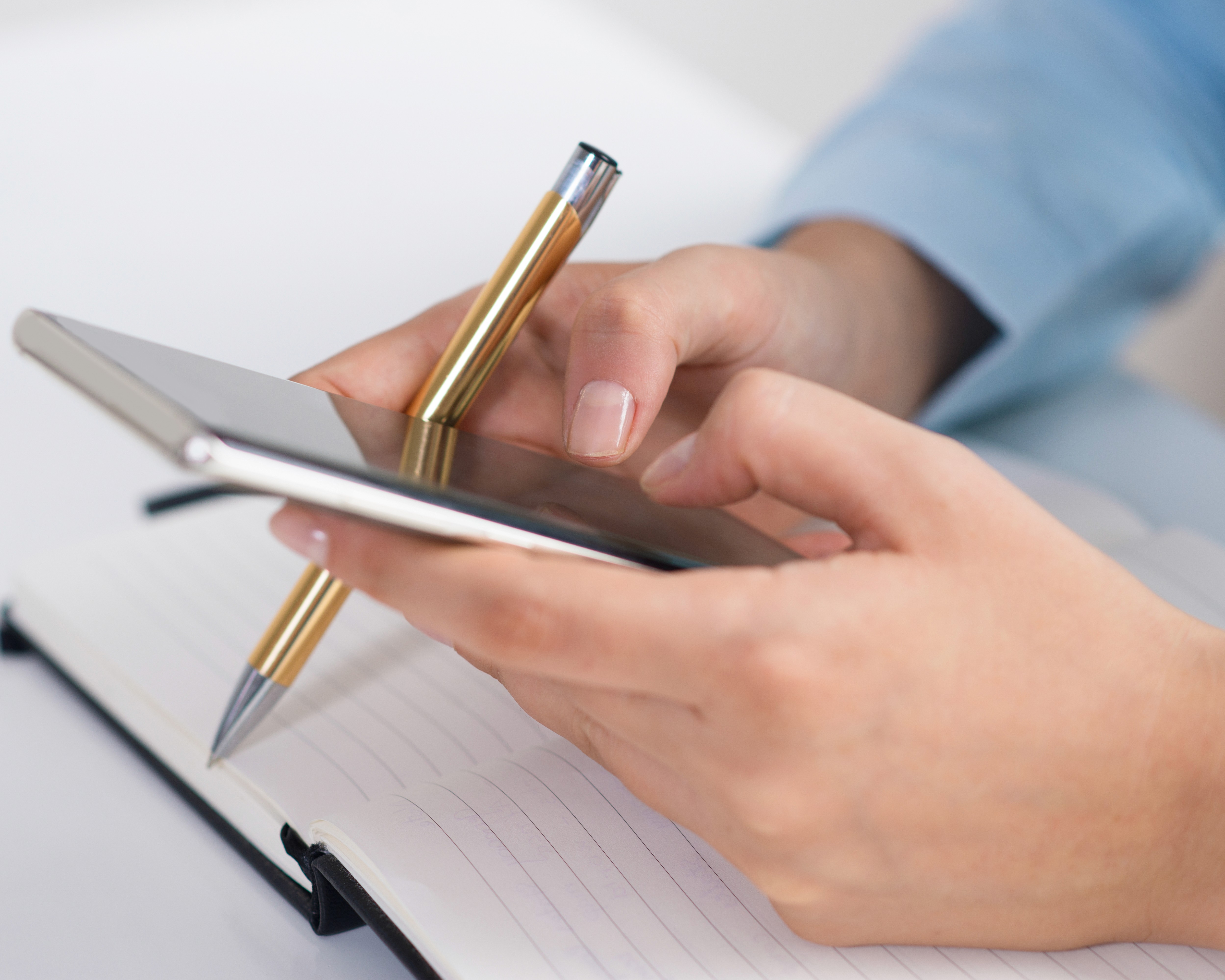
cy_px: 489
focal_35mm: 96
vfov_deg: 16.0
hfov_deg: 20.0
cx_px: 588
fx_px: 3481
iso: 160
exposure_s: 1/200
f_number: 3.5
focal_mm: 85
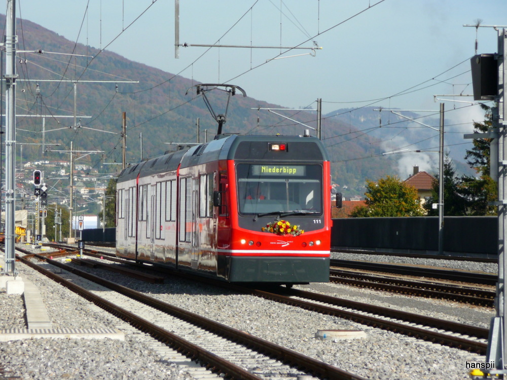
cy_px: 190
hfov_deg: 12.5
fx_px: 2314
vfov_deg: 9.4
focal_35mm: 158
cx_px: 254
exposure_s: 1/500
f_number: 4.8
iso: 100
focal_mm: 27.1
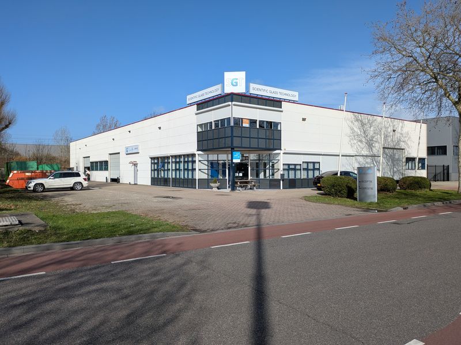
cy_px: 172
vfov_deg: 54.9
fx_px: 333
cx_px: 230
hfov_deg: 69.4
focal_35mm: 25
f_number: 1.89
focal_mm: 5.43
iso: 44
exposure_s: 1/2959
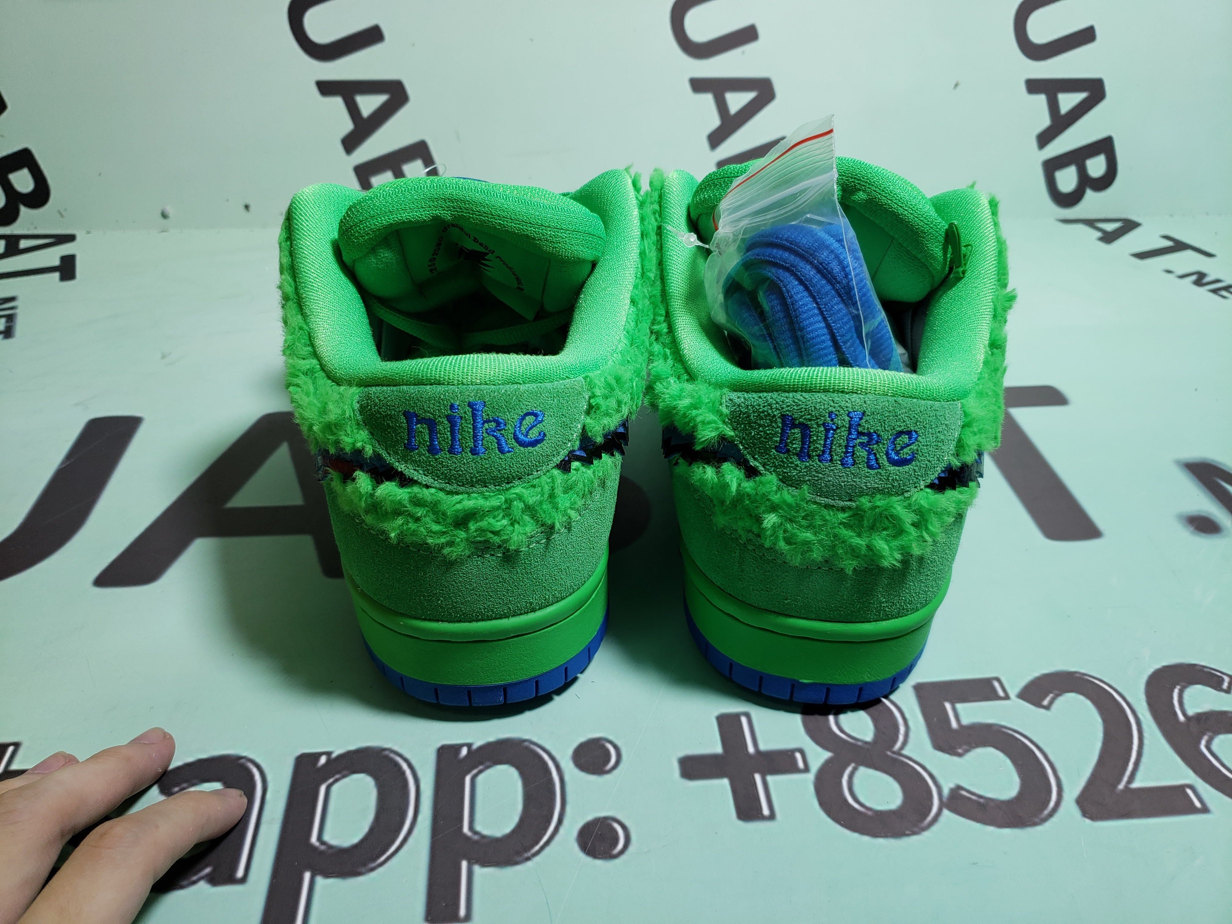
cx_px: 616
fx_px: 925
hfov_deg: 67.3
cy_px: 462
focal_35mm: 26
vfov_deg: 53.1
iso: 50
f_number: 1.5
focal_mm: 4.3
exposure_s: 1/281
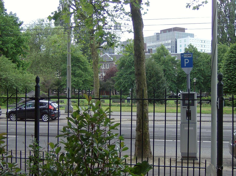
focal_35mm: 56
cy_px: 88
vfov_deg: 26.0
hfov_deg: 34.4
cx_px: 118
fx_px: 381
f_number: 3.4
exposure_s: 1/270
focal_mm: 9.3
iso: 100
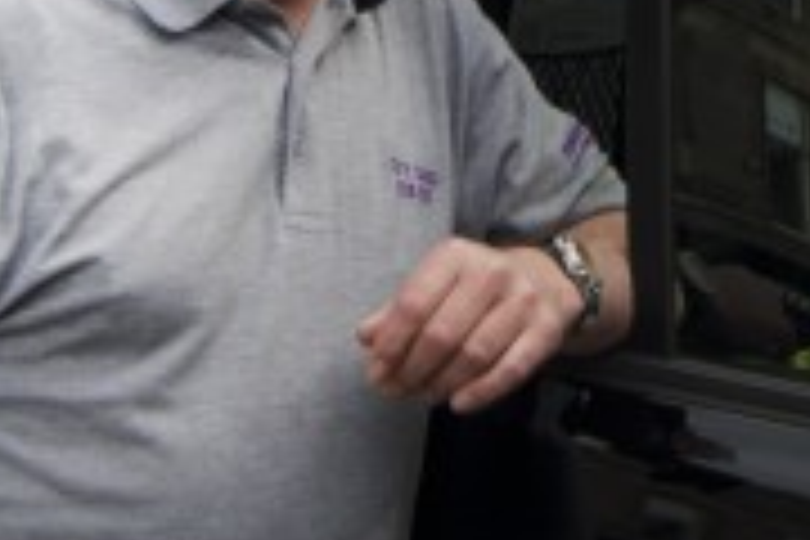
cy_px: -184
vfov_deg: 13.2
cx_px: 572
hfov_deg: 20.3
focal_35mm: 100
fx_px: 2250
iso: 200
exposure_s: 1/250
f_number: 8
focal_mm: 24
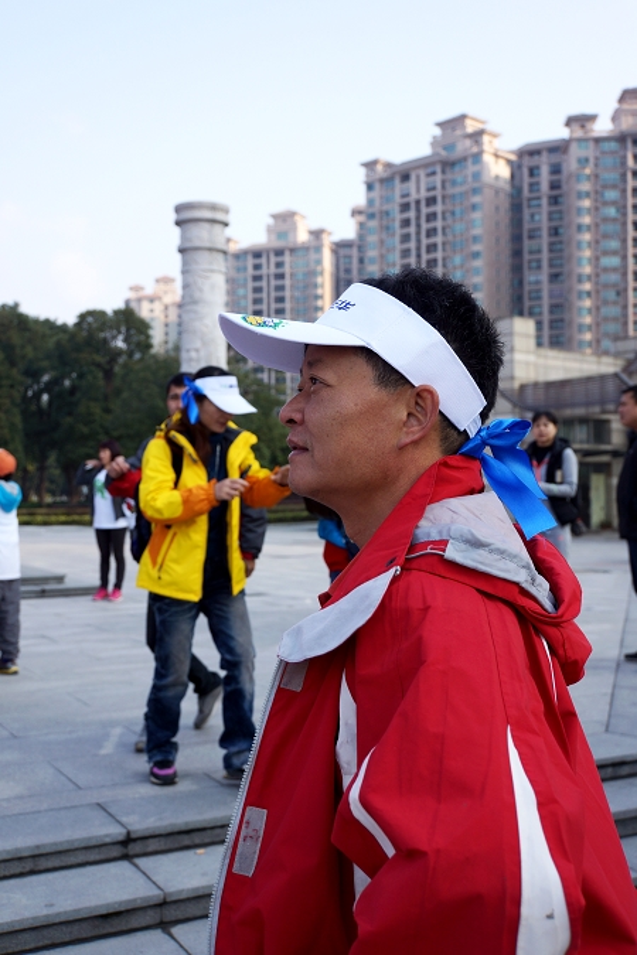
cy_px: 478
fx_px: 1141
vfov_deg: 45.4
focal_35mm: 43
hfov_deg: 31.2
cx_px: 318
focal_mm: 29
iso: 100
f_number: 4.5
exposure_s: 1/400
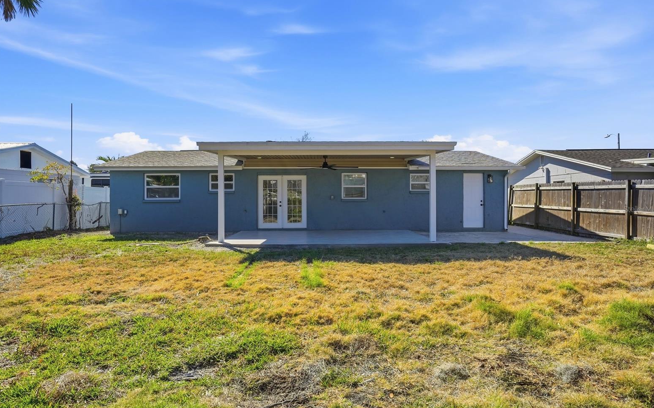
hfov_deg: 82.3
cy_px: 209
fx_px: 374
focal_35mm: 21
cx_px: 324
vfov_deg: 57.2
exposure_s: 1/8000
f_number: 10
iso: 800
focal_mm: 20
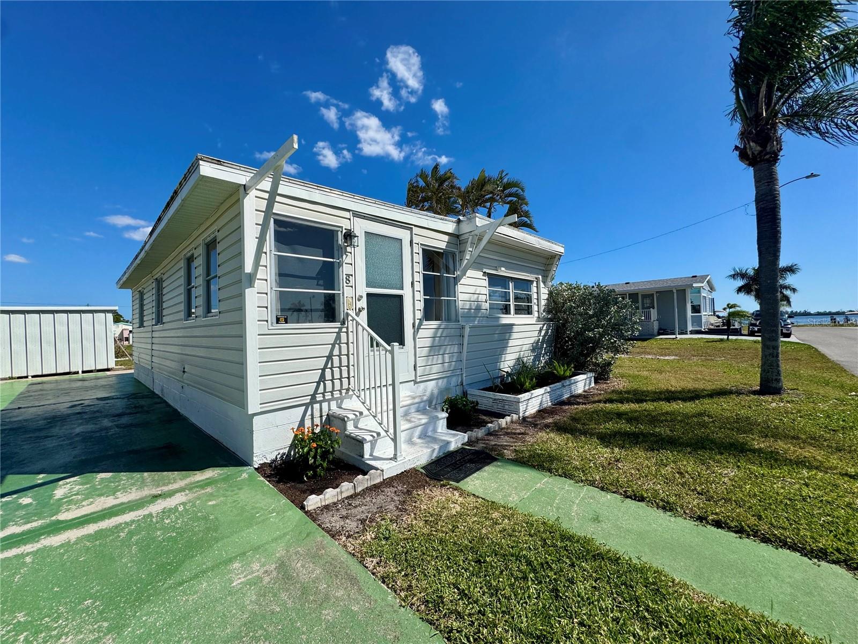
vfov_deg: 85.7
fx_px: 347
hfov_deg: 102.1
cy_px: 322
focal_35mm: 14
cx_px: 429
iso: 40
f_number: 2.2
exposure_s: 1/4132
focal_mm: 2.22
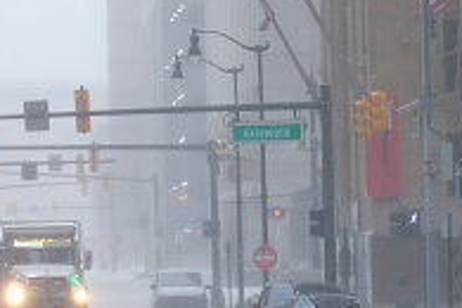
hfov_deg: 5.0
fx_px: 5274
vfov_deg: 3.3
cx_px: 38
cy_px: 192
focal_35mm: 411
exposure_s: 1/2000
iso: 400
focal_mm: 90
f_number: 2
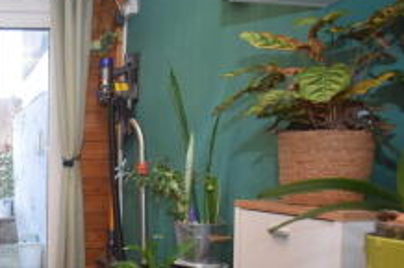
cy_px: 191
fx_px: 405
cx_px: -22
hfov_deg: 43.3
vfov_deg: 36.1
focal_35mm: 36
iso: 2200
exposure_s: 1/60
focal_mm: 11
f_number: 4.8
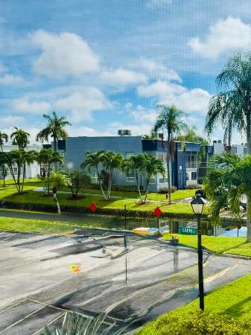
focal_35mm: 41
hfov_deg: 33.8
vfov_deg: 44.9
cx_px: 209
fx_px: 397
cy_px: 230
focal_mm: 6.76
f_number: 1.78
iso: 80
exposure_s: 1/5714
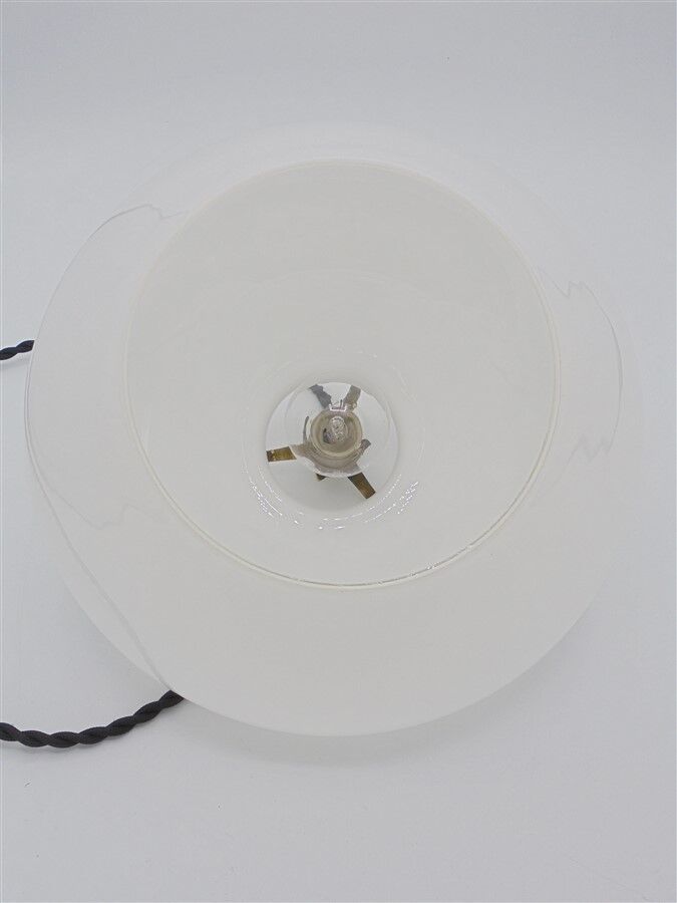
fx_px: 887
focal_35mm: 34
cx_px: 338
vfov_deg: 54.0
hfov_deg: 41.8
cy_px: 452
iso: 100
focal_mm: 6.1
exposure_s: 1/320
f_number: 4
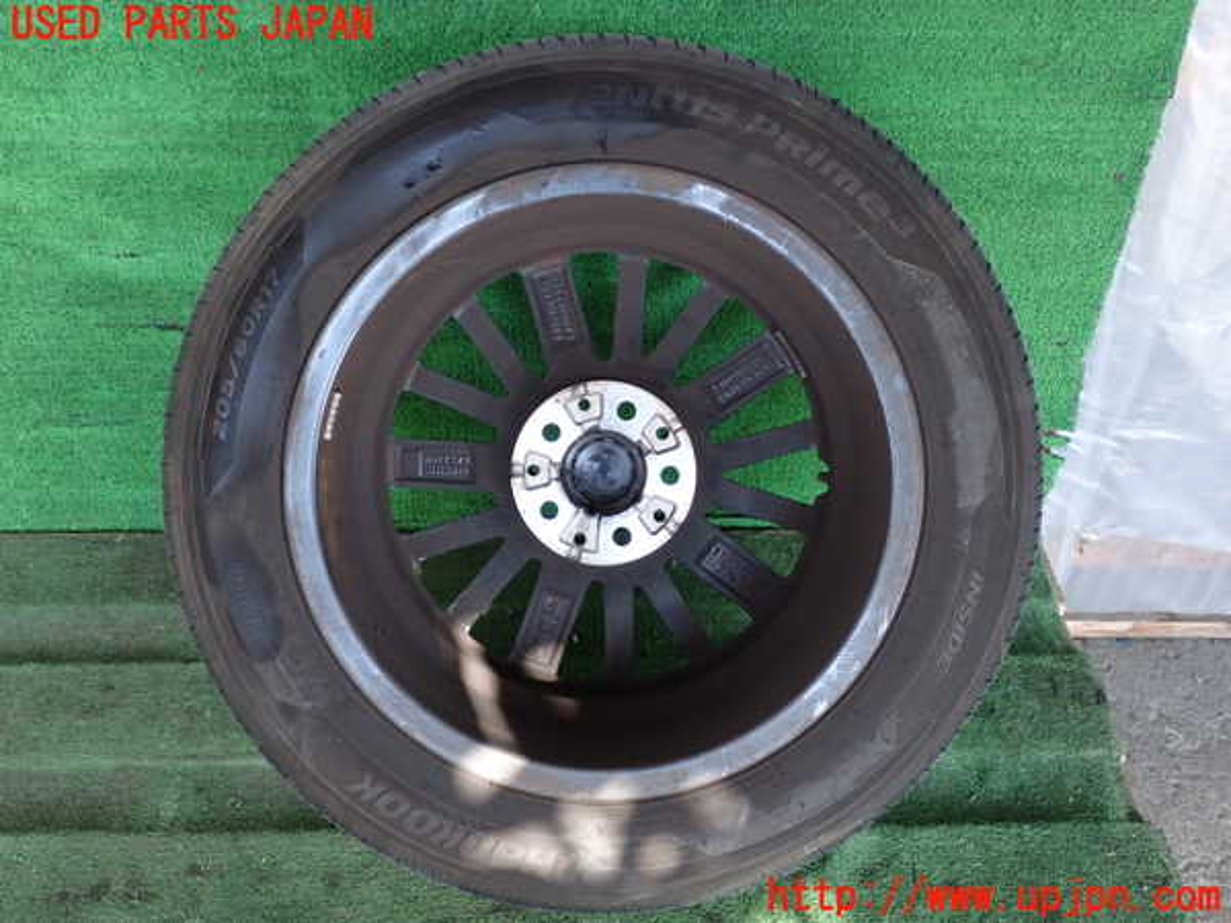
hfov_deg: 51.4
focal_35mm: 36
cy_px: 462
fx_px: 1280
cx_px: 616
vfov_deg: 39.7
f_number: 2.5
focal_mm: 6.37
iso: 160
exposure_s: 1/125
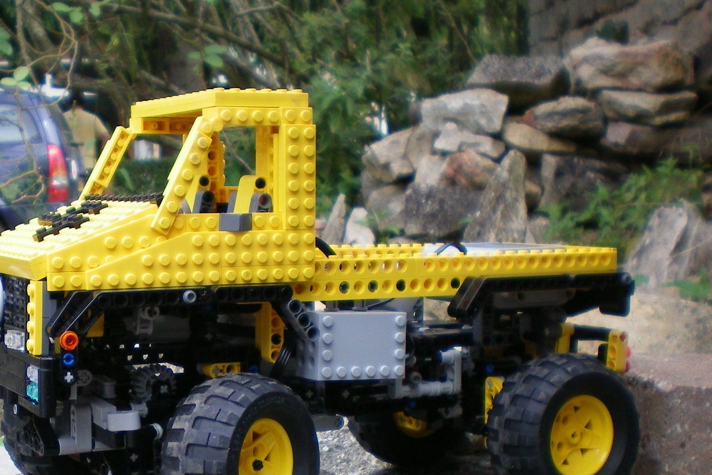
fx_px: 1246
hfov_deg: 31.3
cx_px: 178
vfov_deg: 21.4
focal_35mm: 63
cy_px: 356
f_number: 3.1
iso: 64
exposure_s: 1/160
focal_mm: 6.3
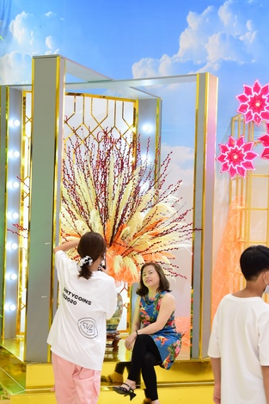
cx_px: 125
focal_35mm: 72
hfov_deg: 18.9
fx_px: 806
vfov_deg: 28.0
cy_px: 246
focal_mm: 52
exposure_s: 1/50
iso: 2000
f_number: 5.6
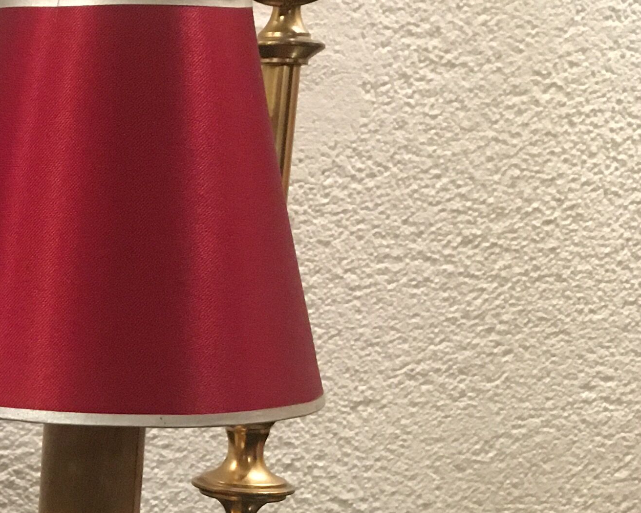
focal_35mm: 87
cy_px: 450
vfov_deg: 17.4
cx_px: -212
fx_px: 1650
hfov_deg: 20.0
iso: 250
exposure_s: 1/17
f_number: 2.2
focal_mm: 4.15
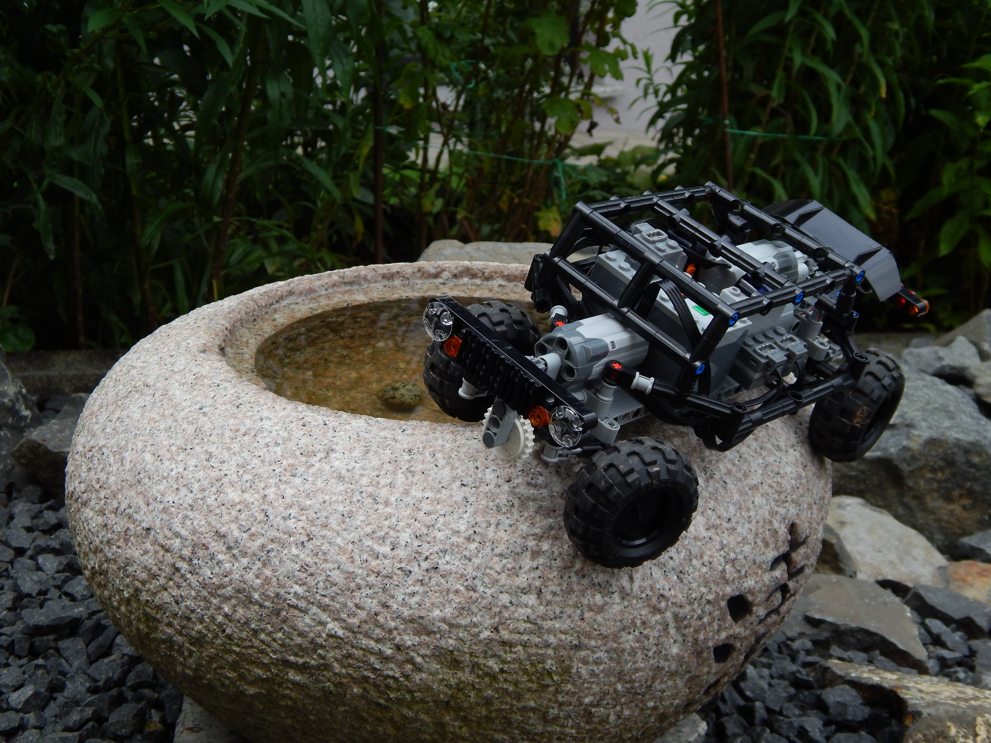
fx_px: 1575
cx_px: 496
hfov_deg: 34.9
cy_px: 372
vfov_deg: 26.6
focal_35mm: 55
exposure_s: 1/500
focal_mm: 9.7
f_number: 3.8
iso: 125
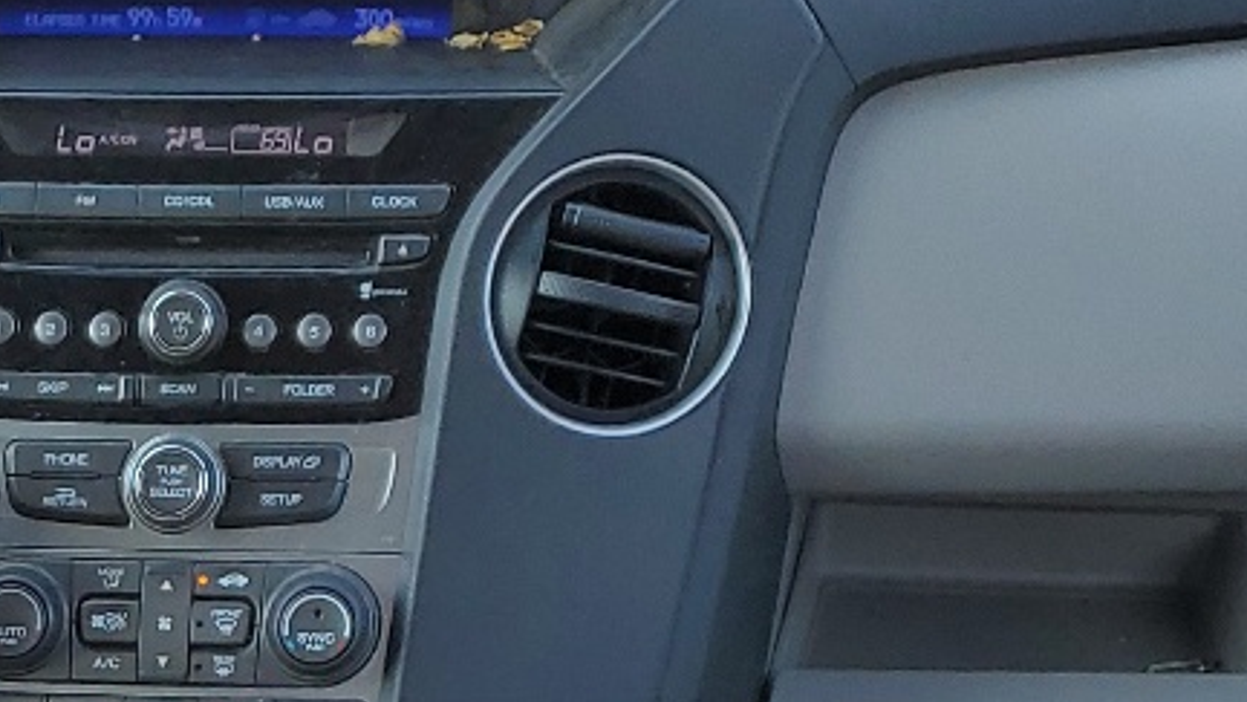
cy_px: 1219
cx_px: -245
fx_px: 3472
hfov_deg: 19.2
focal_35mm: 105
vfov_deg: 10.9
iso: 50
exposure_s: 1/270
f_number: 1.5
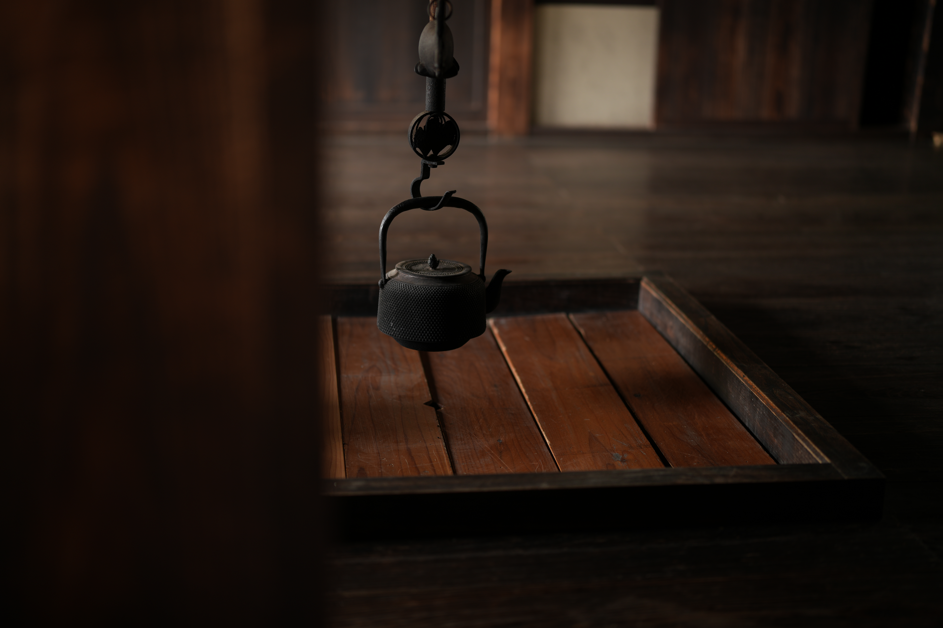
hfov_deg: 39.6
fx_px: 1310
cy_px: 314
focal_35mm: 50
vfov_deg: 27.0
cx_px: 472
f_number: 1.2
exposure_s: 1/60
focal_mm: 50
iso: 100
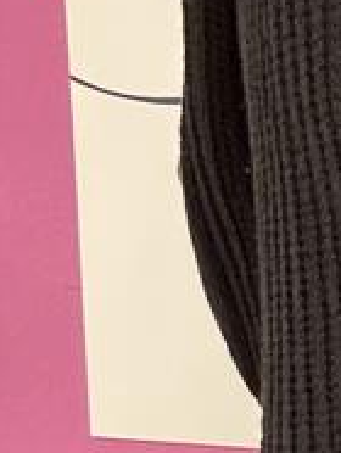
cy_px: 336
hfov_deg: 8.2
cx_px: 1086
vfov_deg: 13.3
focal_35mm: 148
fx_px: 1939
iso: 200
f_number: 1.9
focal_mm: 2.69
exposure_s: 1/33
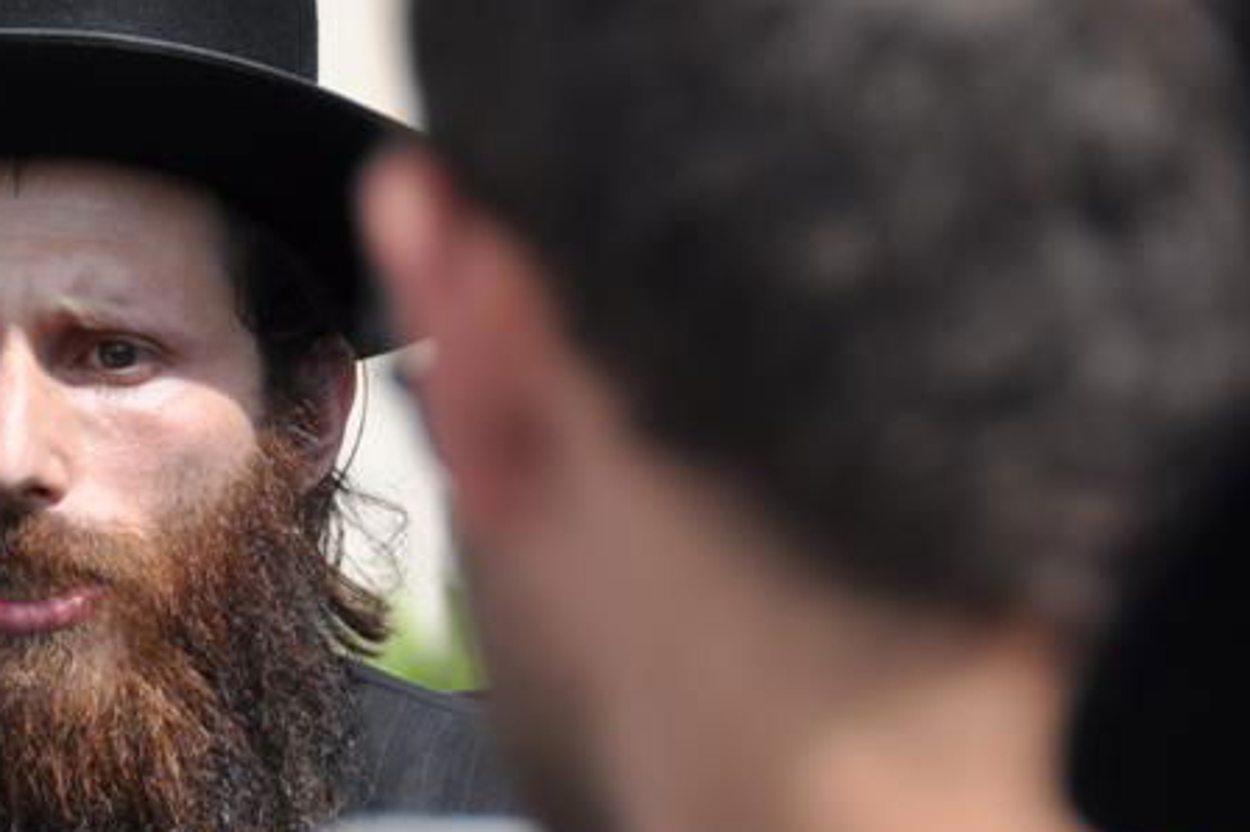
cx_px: -39
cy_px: 567
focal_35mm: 514
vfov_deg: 2.7
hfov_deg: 4.0
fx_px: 17834
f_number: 7.1
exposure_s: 1/800
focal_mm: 150
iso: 200
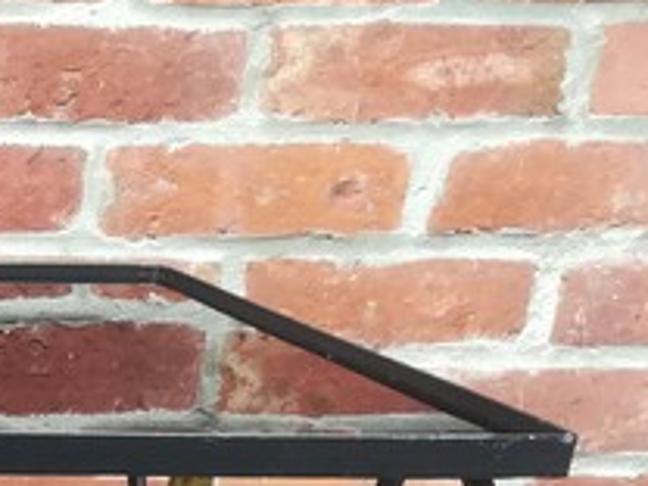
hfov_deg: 16.3
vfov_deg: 13.7
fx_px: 1872
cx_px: -542
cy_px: 788
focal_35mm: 100
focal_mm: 3.83
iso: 80
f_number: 2.2
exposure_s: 1/100
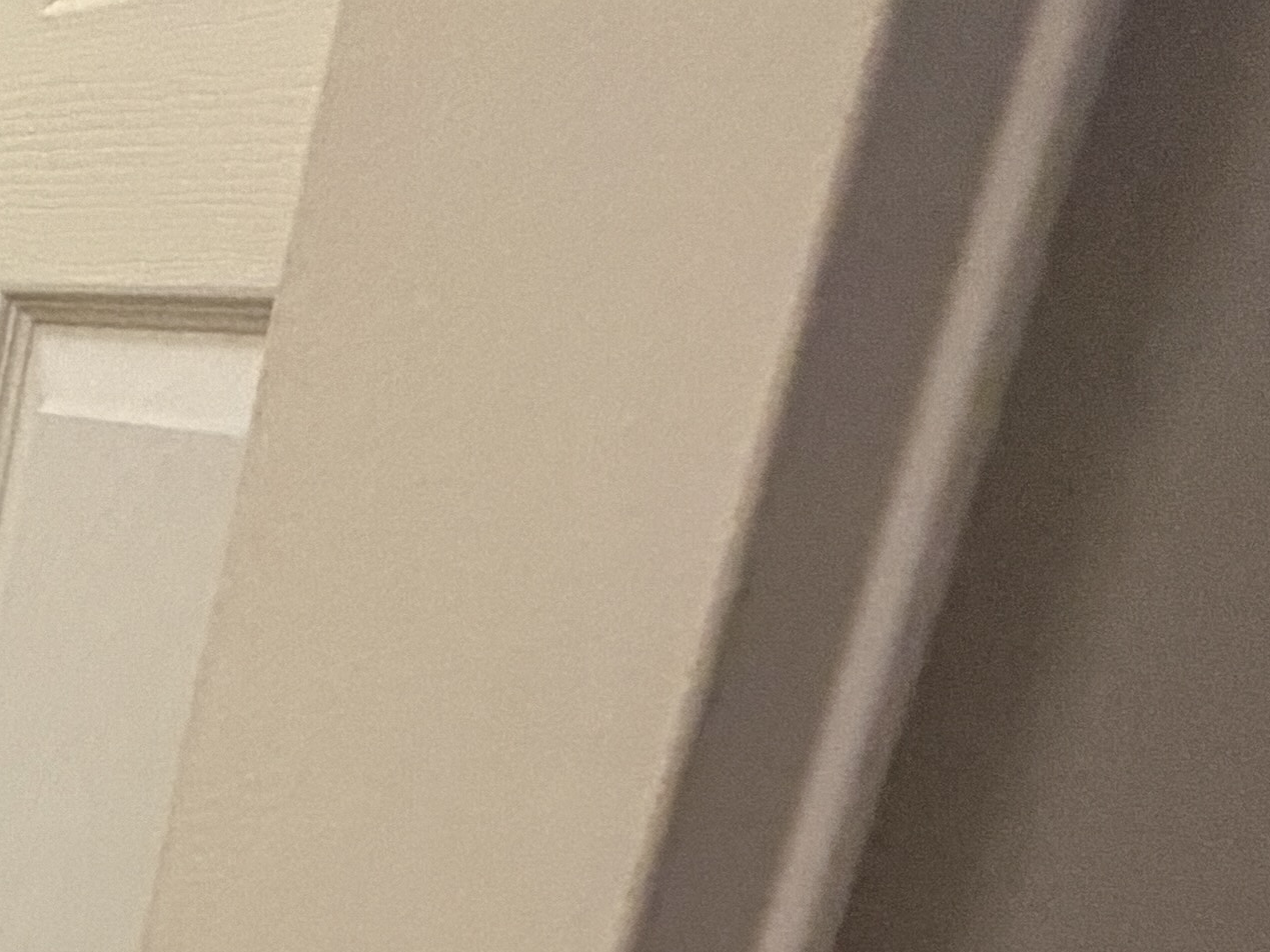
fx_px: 2312
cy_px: 989
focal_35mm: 63
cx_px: -1373
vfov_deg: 22.3
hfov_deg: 18.1
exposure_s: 1/60
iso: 400
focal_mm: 2.22
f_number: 2.2
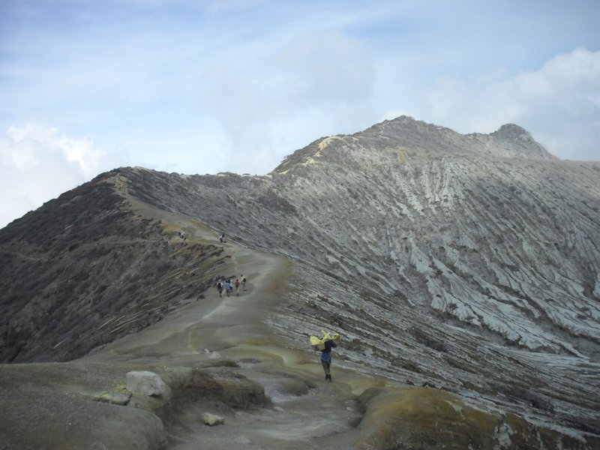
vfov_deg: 37.7
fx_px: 659
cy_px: 225
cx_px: 300
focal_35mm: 38
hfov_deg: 49.0
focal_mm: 6.2
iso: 100
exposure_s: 1/250
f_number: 8
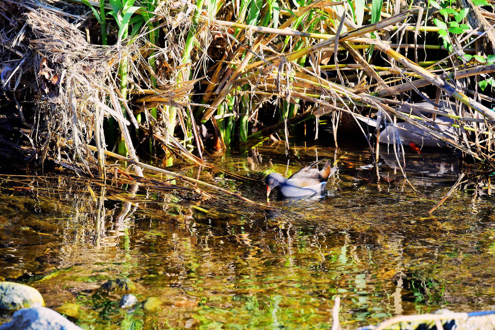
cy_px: 165
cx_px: 247
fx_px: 6200
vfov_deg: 3.0
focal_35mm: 451
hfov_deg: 4.6
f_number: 5
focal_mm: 300
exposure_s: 1/400
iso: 320
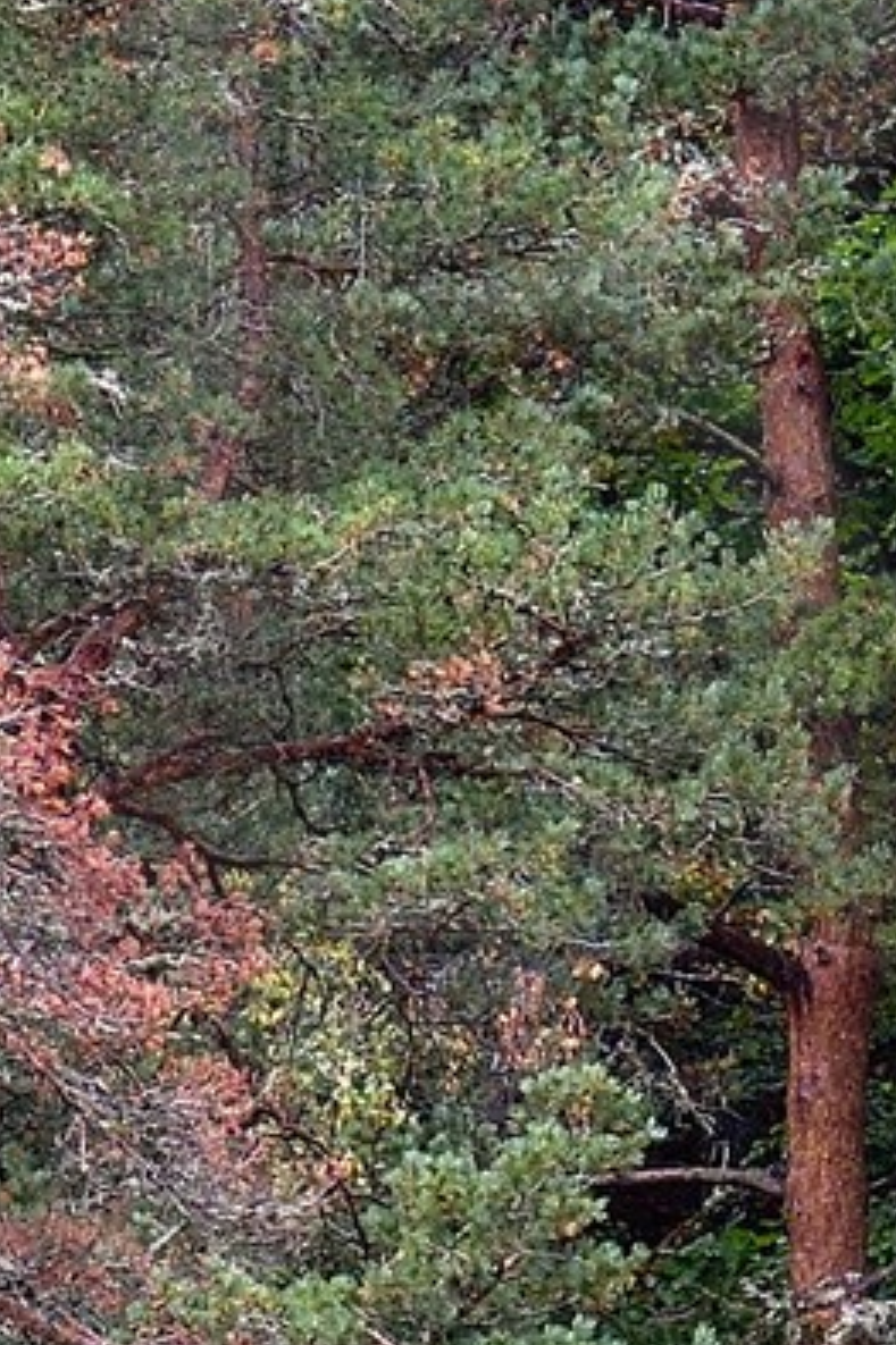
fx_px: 45396
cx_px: 34
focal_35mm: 1215
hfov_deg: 1.1
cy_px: 330
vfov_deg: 1.7
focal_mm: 200
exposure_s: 1/250
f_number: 8
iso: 800
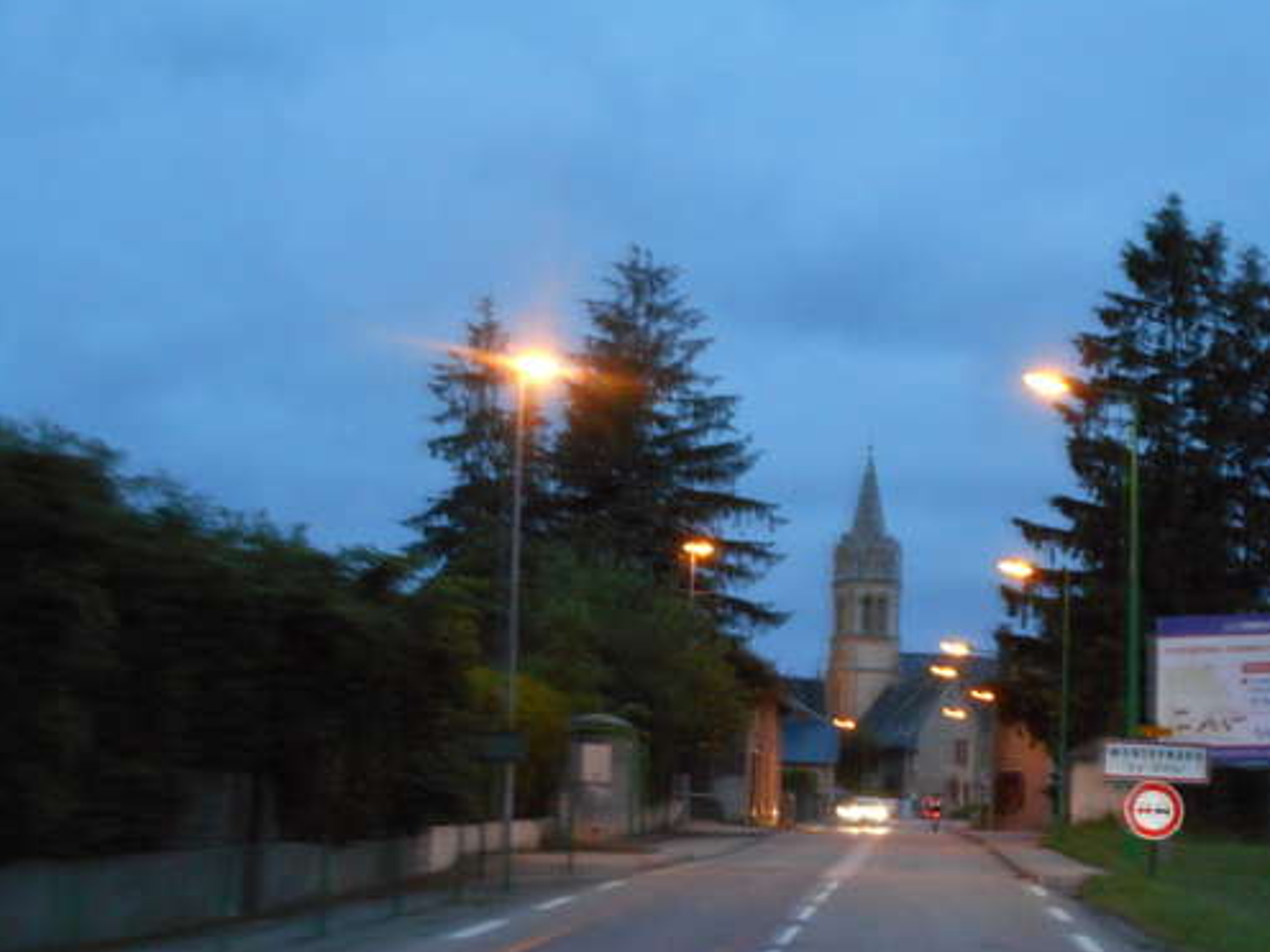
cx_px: 766
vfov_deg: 18.2
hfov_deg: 24.1
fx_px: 2972
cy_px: 571
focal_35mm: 81
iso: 500
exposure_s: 1/8
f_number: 5.3
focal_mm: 12
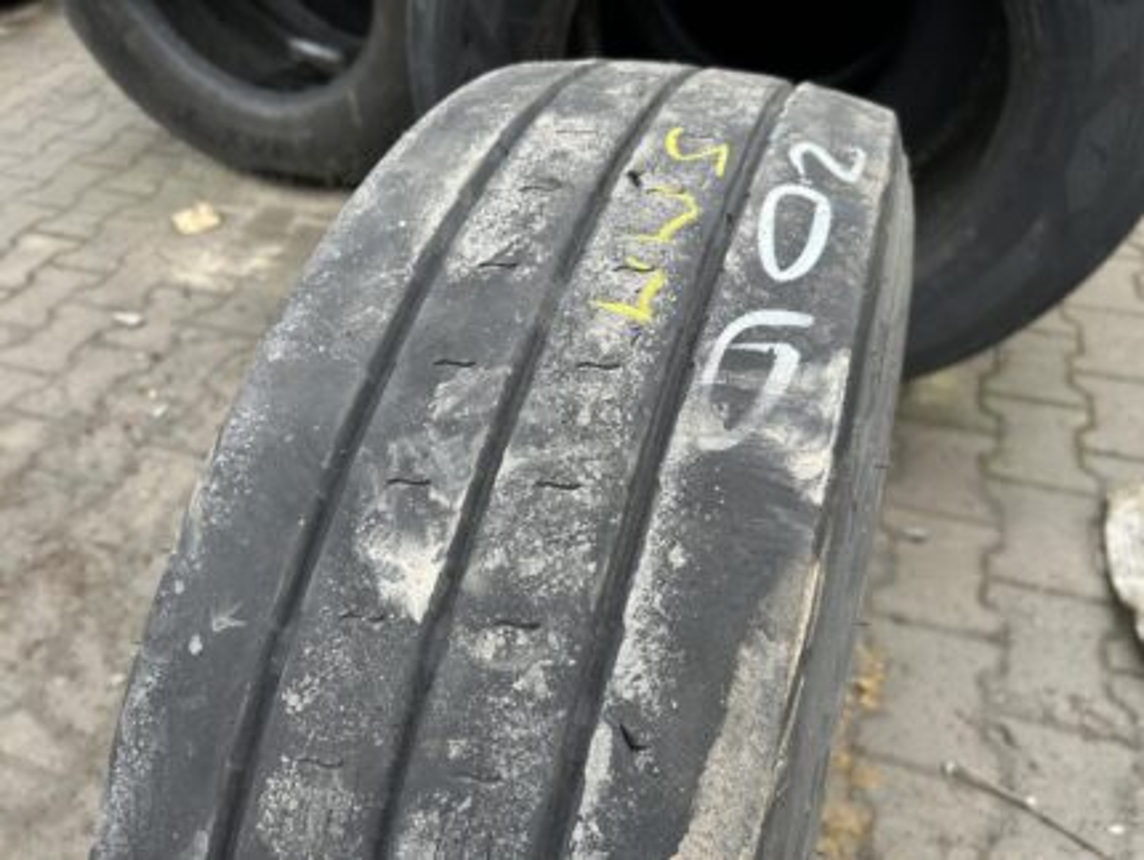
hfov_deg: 67.3
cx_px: 572
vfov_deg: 53.1
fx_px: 860
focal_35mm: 26
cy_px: 430
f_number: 1.5
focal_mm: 5.7
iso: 40
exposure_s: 1/213
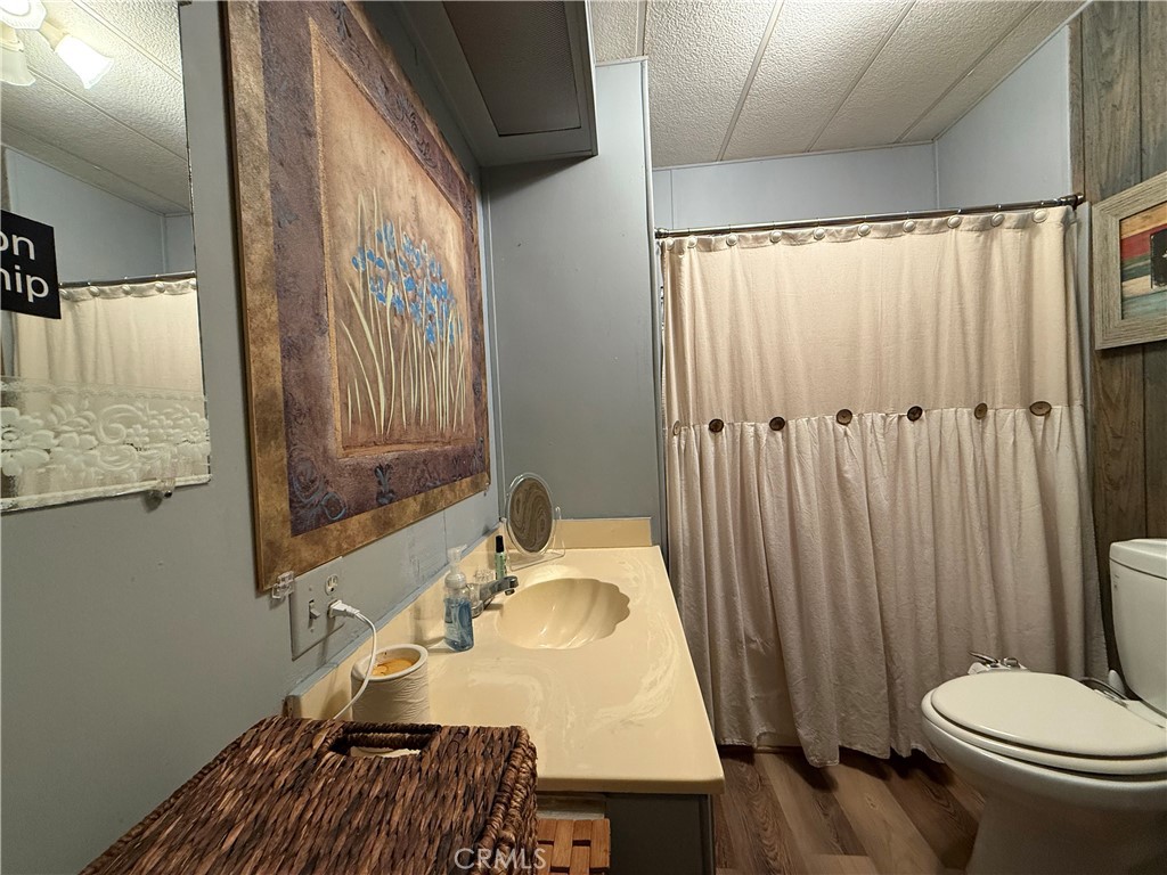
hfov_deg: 102.1
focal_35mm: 14
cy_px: 438
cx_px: 584
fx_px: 472
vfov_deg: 85.7
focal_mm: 2.22
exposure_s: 1/60
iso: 400
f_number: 2.2
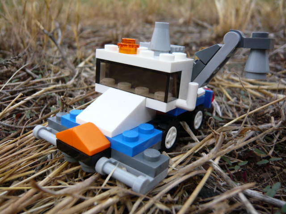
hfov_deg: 60.0
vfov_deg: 46.8
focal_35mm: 30
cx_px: 143
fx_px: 248
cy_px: 107
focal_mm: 4.6
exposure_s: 1/640
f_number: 2.8
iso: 100
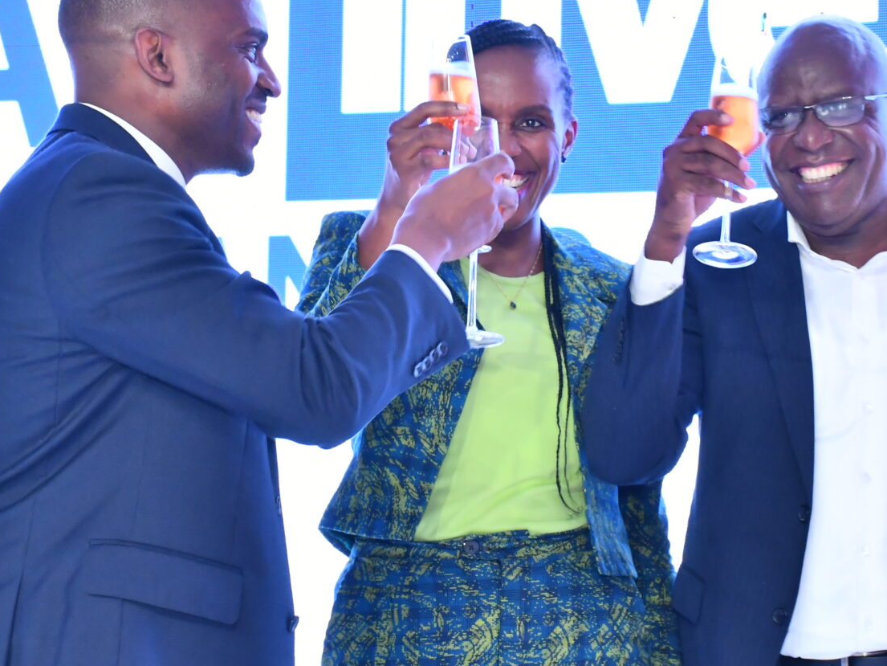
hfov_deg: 14.2
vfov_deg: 10.7
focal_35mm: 139
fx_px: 3562
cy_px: 302
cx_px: 631
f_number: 10
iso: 2000
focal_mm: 52
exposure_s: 1/160
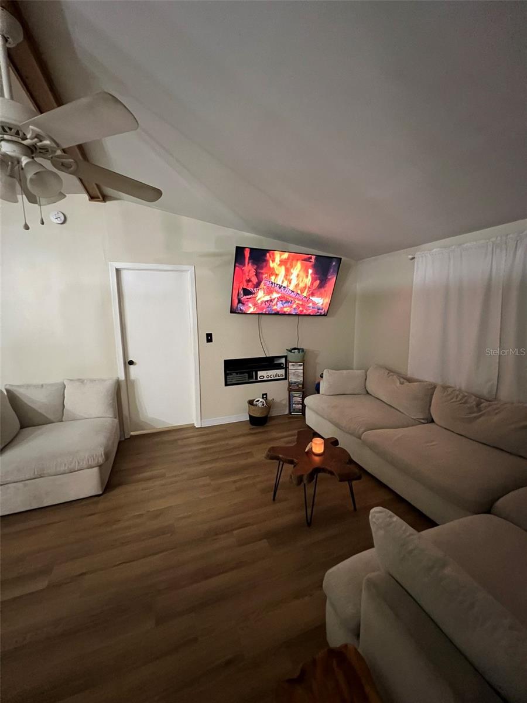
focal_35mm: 13
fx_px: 264
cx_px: 264
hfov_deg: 89.9
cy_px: 352
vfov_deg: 106.2
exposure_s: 1/40
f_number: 1.8
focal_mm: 1.57
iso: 1000
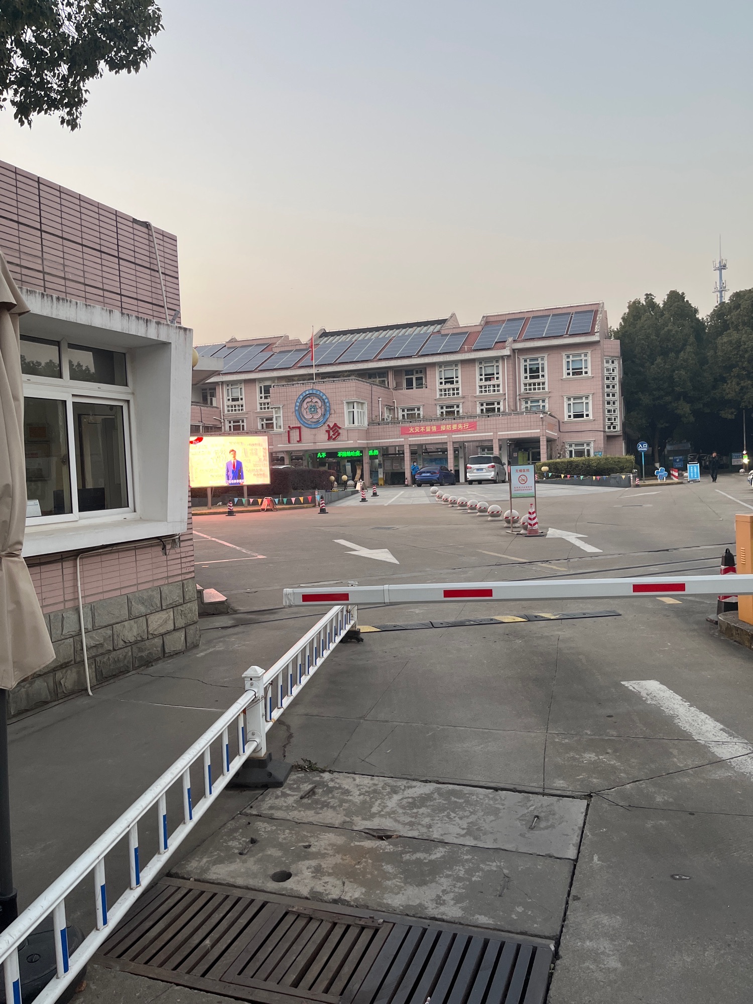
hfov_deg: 53.1
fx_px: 754
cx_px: 376
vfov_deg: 67.3
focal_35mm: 26
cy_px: 502
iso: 80
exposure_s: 1/121
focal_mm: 5.1
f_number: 1.6
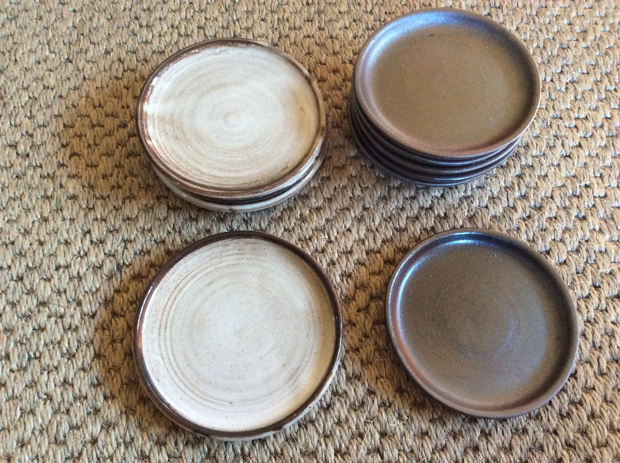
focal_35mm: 32
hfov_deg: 56.9
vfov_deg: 44.1
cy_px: 232
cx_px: 310
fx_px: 572
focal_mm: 3.3
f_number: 2.4
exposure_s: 1/20
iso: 320
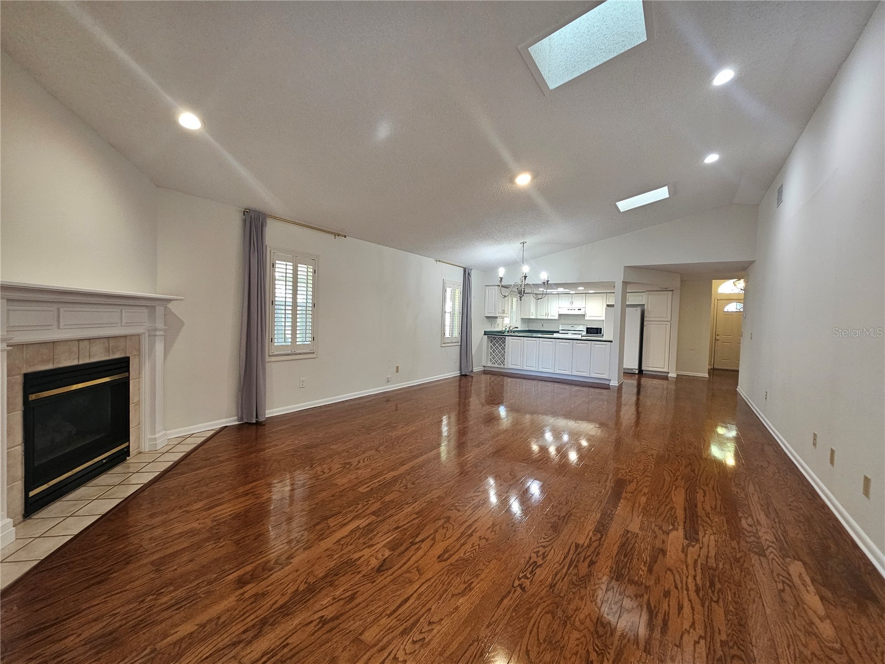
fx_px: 332
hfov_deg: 106.2
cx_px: 442
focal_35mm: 13
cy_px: 332
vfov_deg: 89.9
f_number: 2.2
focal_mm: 2.2
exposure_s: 1/60
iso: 250
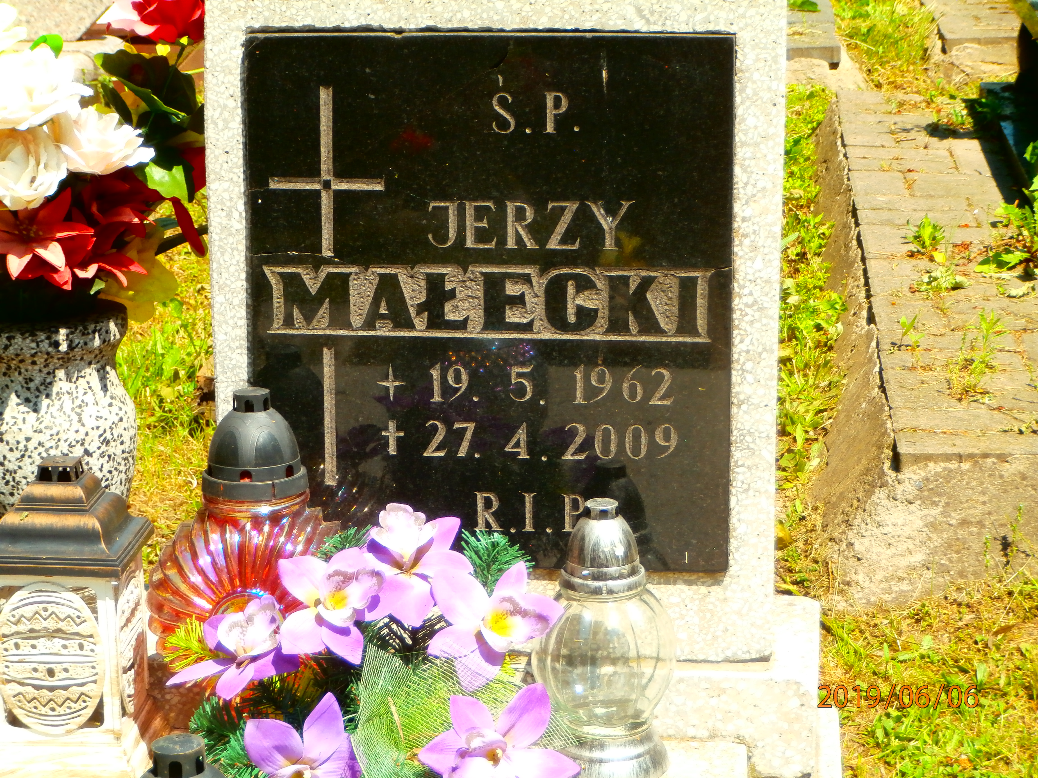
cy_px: 389
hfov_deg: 22.8
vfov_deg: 17.2
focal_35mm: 86
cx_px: 519
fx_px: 2579
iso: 100
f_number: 5
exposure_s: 1/250
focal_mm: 15.16
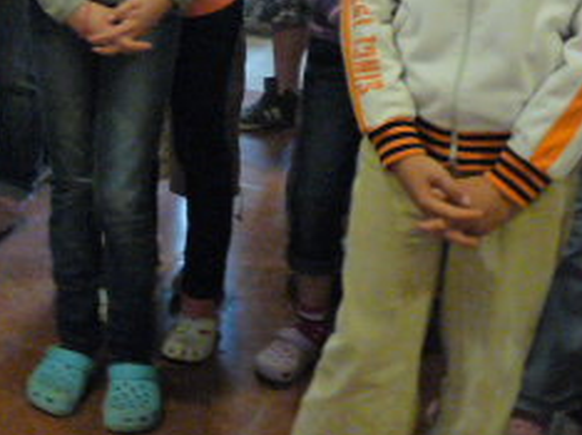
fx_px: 1243
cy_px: -47
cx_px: -27
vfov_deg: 19.0
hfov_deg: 24.9
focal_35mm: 74
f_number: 2.8
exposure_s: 1/13
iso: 800
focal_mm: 4.8
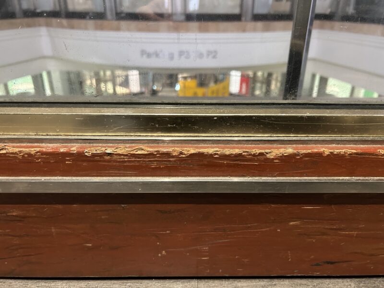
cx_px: 192
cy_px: 144
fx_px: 288
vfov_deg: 53.1
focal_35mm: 26
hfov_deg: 67.3
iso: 400
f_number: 1.5
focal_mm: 5.7
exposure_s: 1/60
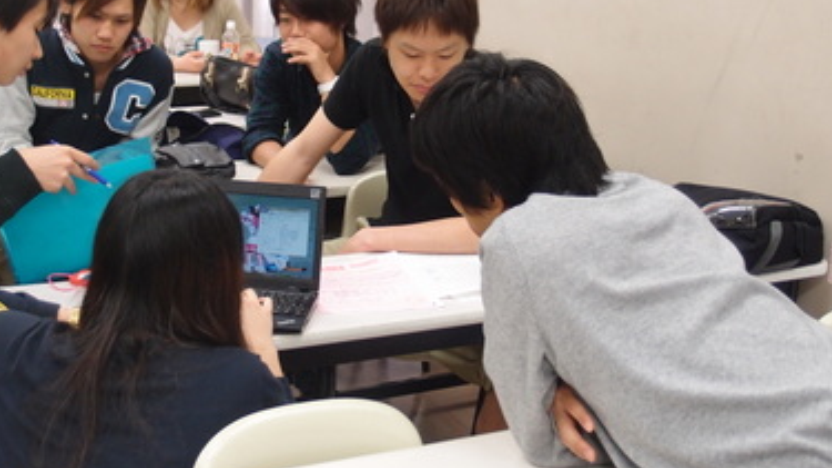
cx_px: 377
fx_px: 1169
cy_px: 186
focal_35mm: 53
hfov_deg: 39.1
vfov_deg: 22.6
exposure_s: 1/50
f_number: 2
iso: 200
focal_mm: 8.16
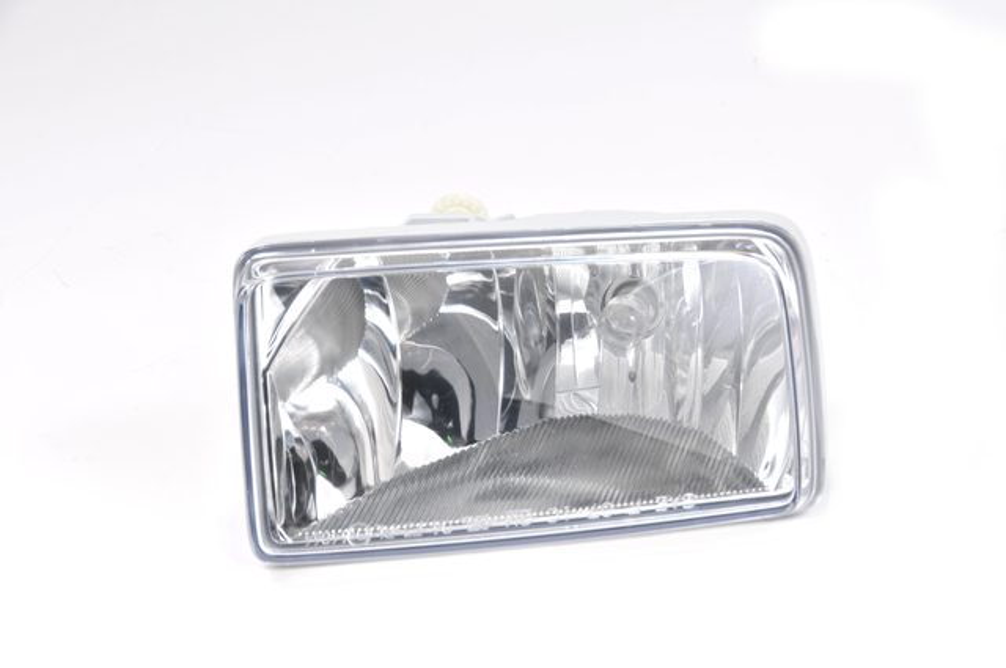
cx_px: 503
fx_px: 5652
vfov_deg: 6.8
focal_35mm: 202
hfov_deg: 10.2
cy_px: 334
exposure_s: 1/200
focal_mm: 135
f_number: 20
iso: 200
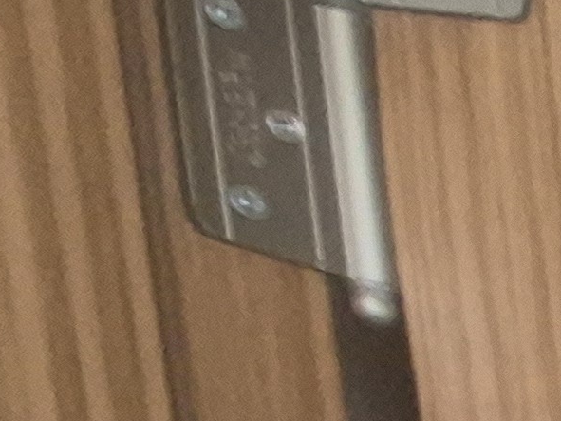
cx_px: 1858
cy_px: 948
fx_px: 1426
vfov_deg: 13.3
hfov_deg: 10.2
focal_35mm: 88
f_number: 2.2
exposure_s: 1/50
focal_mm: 1.74
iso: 640
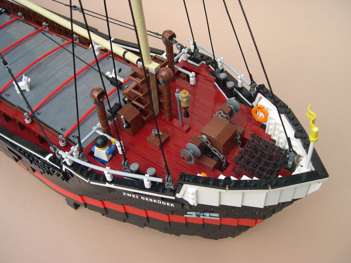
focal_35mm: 38
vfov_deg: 37.7
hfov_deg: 49.0
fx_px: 385
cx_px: 176
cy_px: 132
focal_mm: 8
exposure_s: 1/466
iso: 100
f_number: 2.8
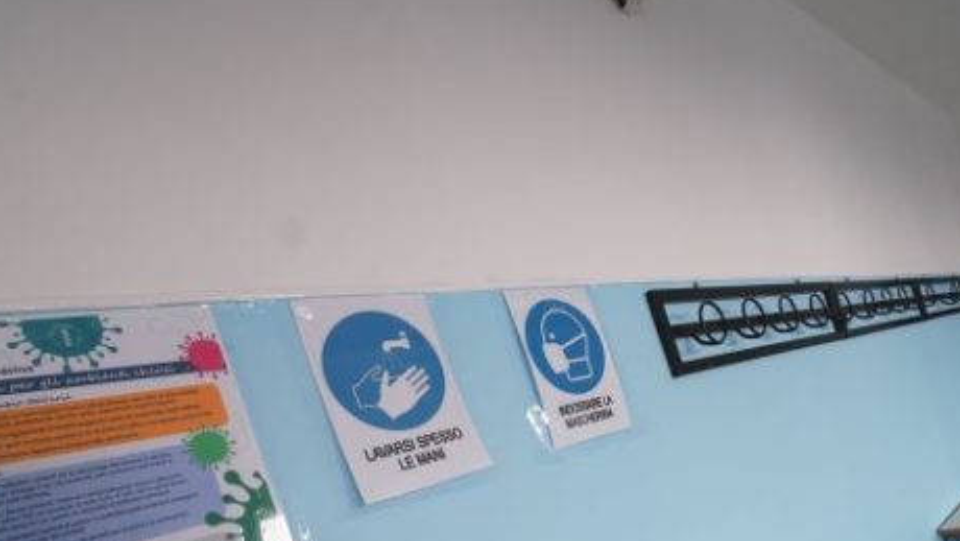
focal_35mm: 21
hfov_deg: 83.2
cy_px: 473
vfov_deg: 48.7
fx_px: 535
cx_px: 555
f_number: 5.6
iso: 1000
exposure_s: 1/125
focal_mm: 12
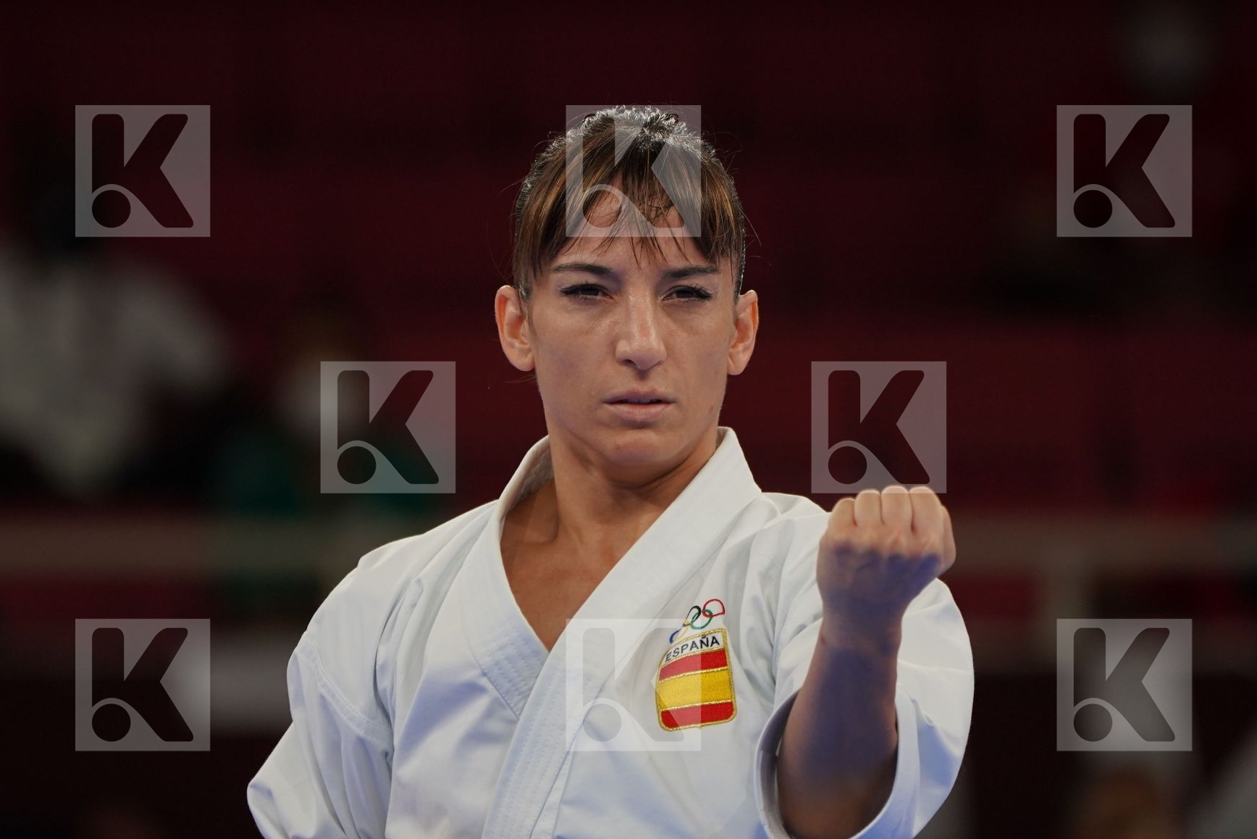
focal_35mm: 622
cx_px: 634
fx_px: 21720
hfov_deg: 3.3
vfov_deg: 2.2
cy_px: 427
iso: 800
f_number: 5.6
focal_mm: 400
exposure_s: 1/500
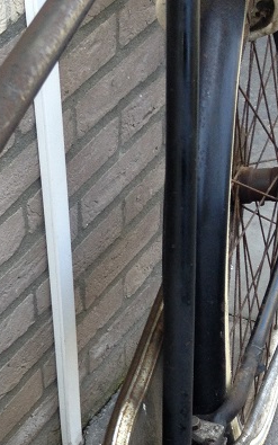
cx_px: -87
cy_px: 515
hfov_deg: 13.7
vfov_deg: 21.2
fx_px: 1115
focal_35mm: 92
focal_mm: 4.28
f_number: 2.4
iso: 64
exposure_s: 1/120
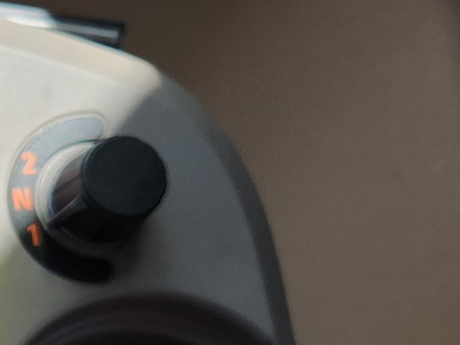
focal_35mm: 135
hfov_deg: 12.0
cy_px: 550
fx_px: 1794
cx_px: -623
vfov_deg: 10.5
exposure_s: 1/362
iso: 20
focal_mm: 5.4
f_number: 1.8
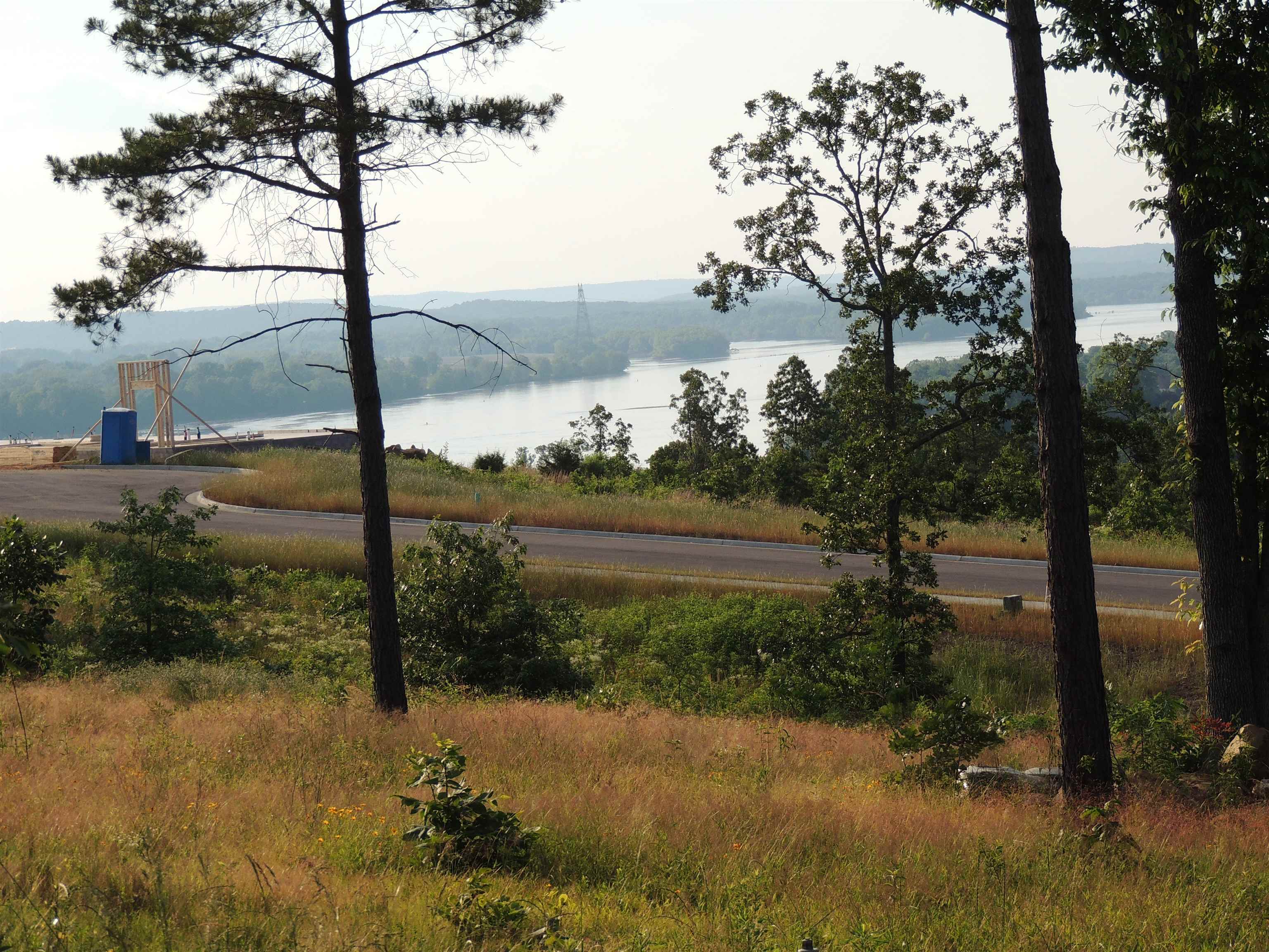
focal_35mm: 135
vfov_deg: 11.0
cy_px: 476
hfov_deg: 14.6
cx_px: 634
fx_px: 4949
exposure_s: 1/640
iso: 100
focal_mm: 24
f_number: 4.3
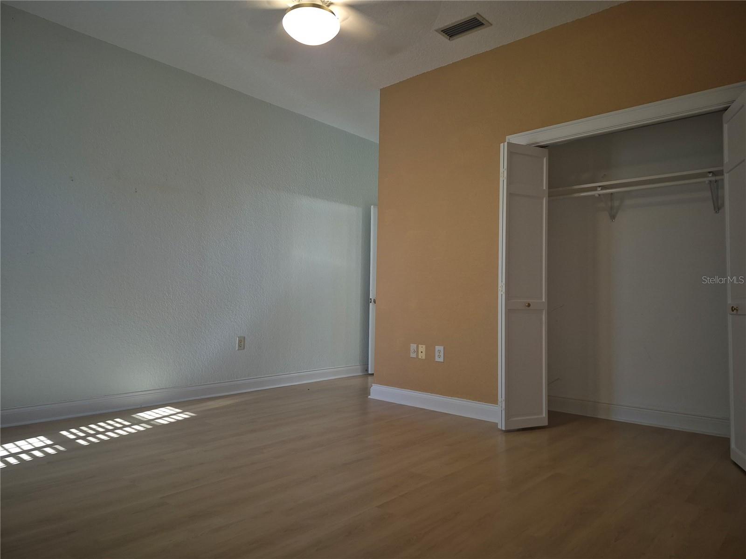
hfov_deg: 73.9
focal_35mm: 23
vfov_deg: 58.9
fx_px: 496
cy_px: 280
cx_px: 373
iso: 125
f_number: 1.8
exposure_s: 1/60
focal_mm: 5.4
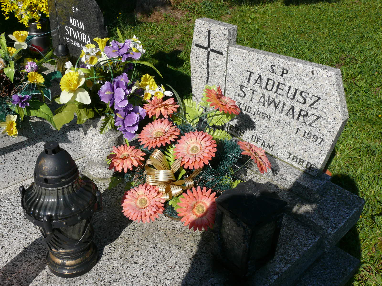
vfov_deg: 40.7
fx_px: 386
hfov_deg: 52.6
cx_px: 191
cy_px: 143
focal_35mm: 35
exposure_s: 1/400
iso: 100
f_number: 6.3
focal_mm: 7.4
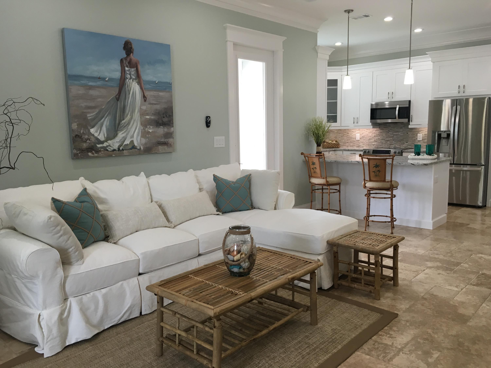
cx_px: 246
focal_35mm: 29
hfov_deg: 61.7
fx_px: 411
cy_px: 184
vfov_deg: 48.2
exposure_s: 1/30
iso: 25
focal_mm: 4.15
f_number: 2.2
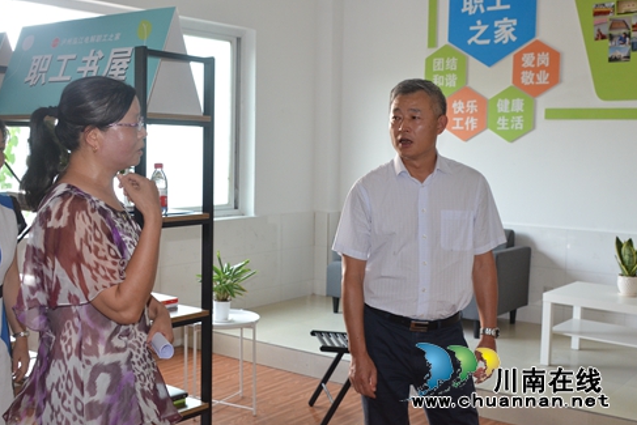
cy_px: 211
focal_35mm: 43
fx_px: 761
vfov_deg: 31.2
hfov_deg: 45.4
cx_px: 317
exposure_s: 1/180
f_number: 5.6
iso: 1250
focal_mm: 28
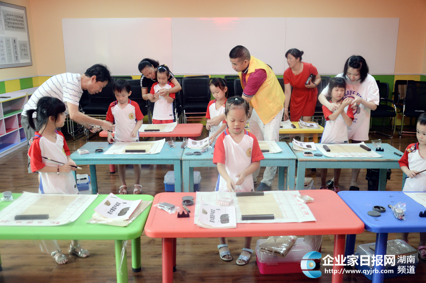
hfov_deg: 59.5
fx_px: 372
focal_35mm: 32
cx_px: 213
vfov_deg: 41.6
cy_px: 142
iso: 800
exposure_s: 1/40
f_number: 3.8
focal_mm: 21
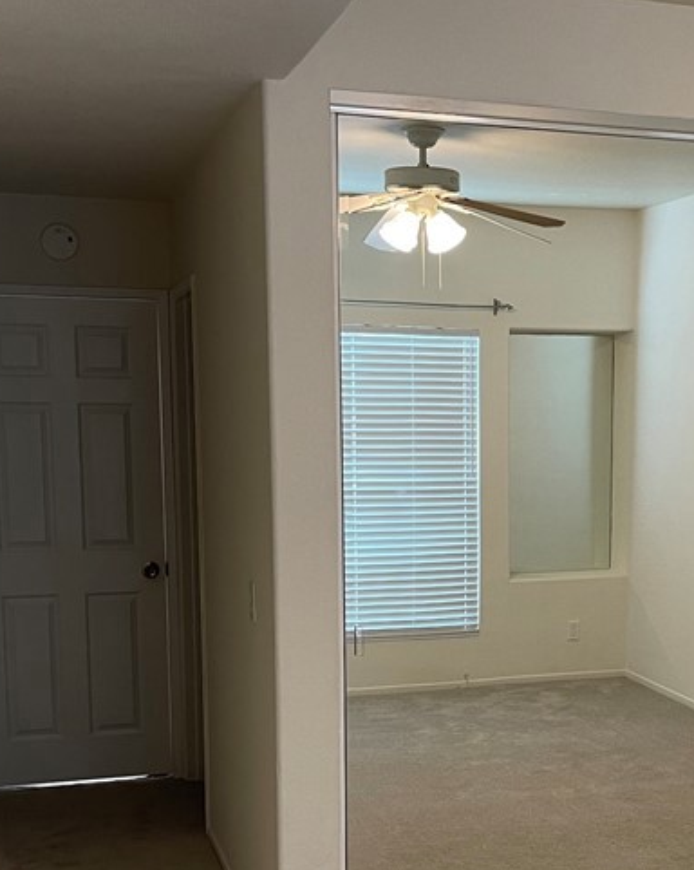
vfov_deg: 35.6
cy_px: 602
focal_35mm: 52
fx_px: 1337
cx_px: 551
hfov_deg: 28.5
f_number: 1.6
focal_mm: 5.1
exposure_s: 1/60
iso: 160
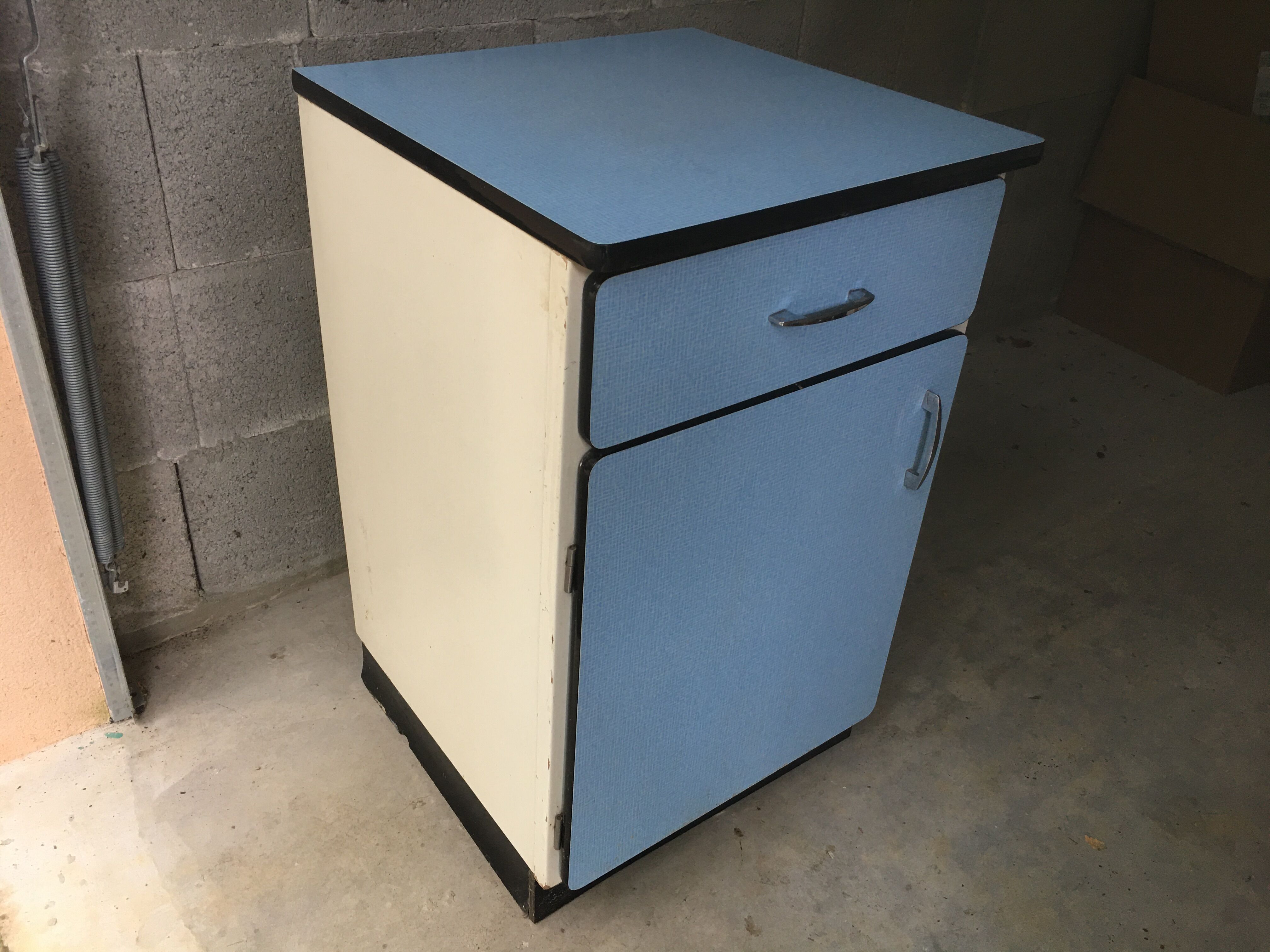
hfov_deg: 61.7
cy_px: 476
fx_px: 1064
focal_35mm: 29
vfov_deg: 48.2
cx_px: 635
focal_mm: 4.15
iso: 40
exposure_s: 1/17
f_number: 2.2
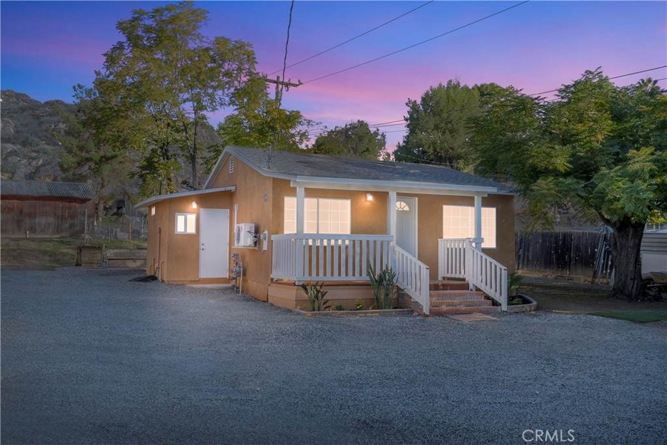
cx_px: 334
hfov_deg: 54.4
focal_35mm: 35
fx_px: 649
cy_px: 222
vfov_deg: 37.9
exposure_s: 1/5
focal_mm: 35
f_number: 22
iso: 50
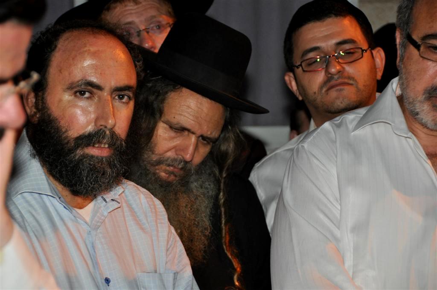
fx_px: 1909
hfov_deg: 13.1
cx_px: 218
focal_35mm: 158
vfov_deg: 8.7
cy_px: 145
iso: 800
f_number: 5.3
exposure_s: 1/60
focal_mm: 105
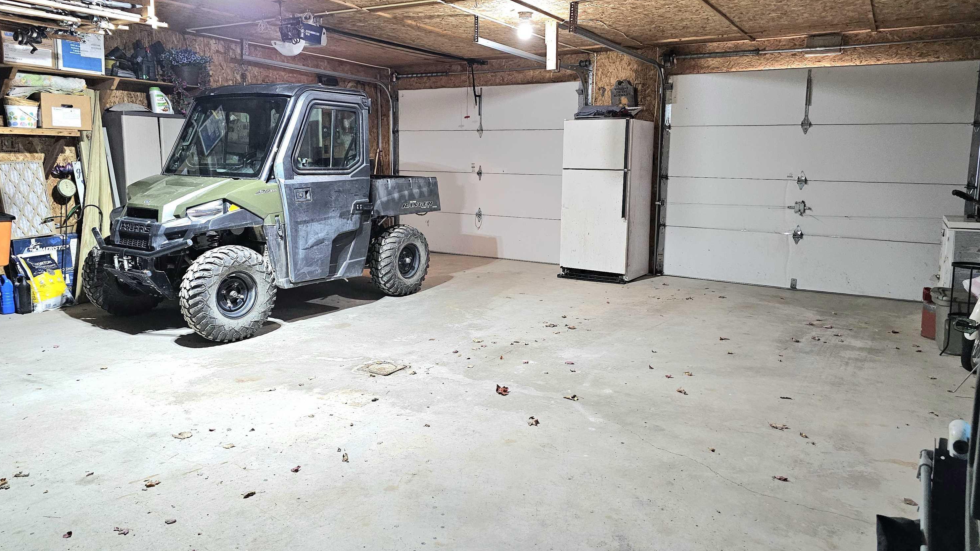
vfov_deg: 44.2
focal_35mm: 26
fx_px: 676
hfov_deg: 71.9
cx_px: 483
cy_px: 231
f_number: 1.7
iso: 1000
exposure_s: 1/120
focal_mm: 6.3
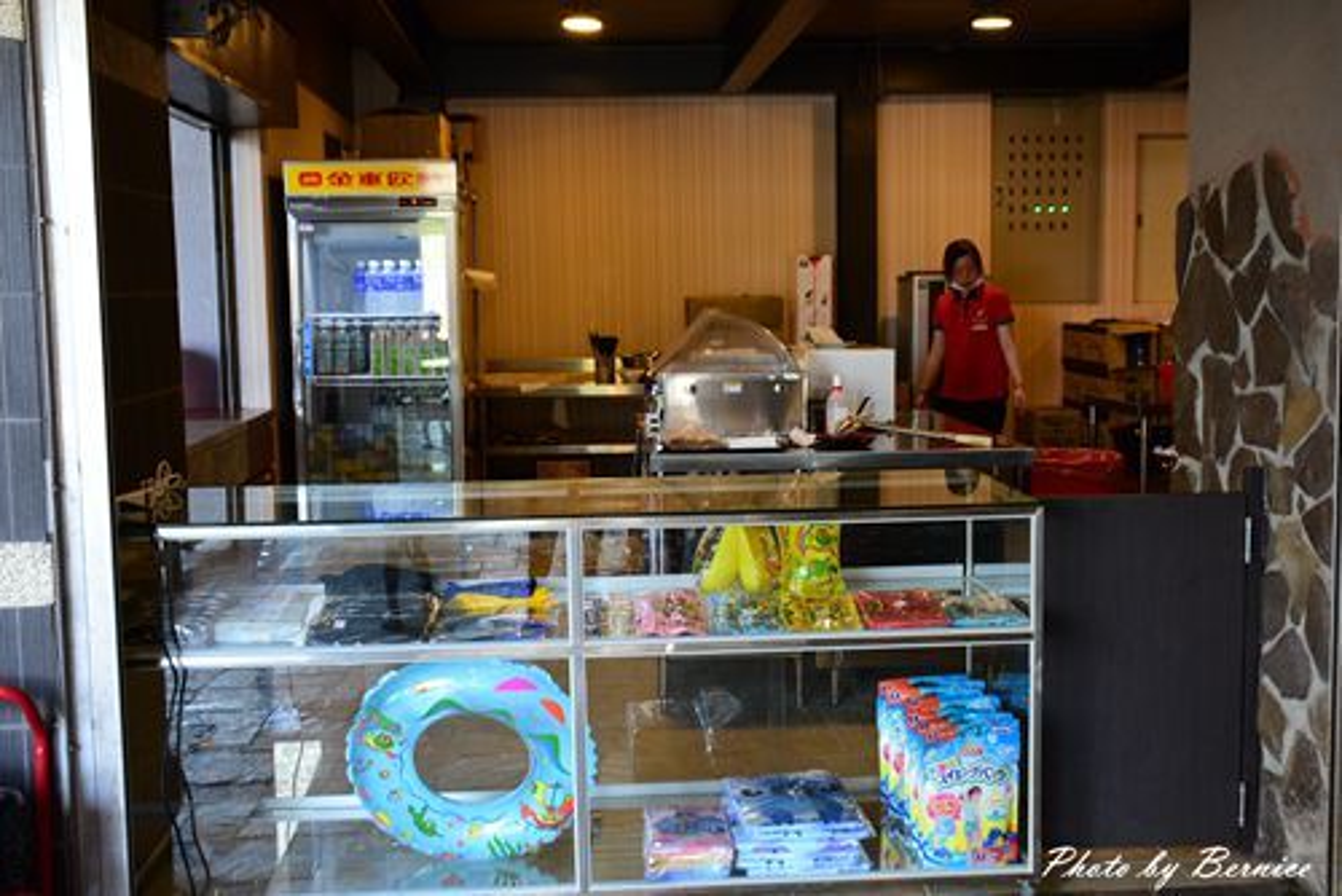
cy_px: 448
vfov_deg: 33.1
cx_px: 671
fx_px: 1511
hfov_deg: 47.9
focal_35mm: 40
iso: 720
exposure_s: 1/40
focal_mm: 27
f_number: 5.6
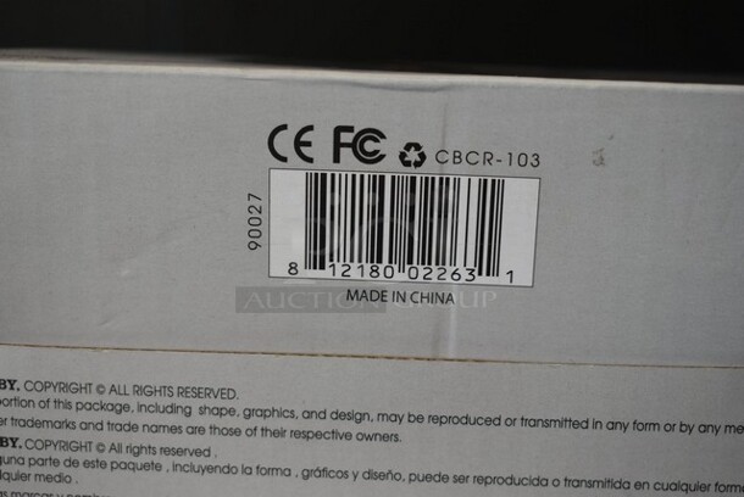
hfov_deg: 38.8
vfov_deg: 26.5
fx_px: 1055
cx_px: 372
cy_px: 248
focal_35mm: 51
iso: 560
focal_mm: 34
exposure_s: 1/60
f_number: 5.6
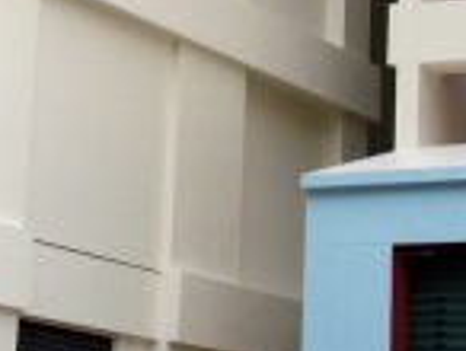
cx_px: 22
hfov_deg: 14.0
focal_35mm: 139
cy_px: -147
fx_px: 1874
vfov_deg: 10.4
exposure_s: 1/160
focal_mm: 6.2
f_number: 2.8
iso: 80
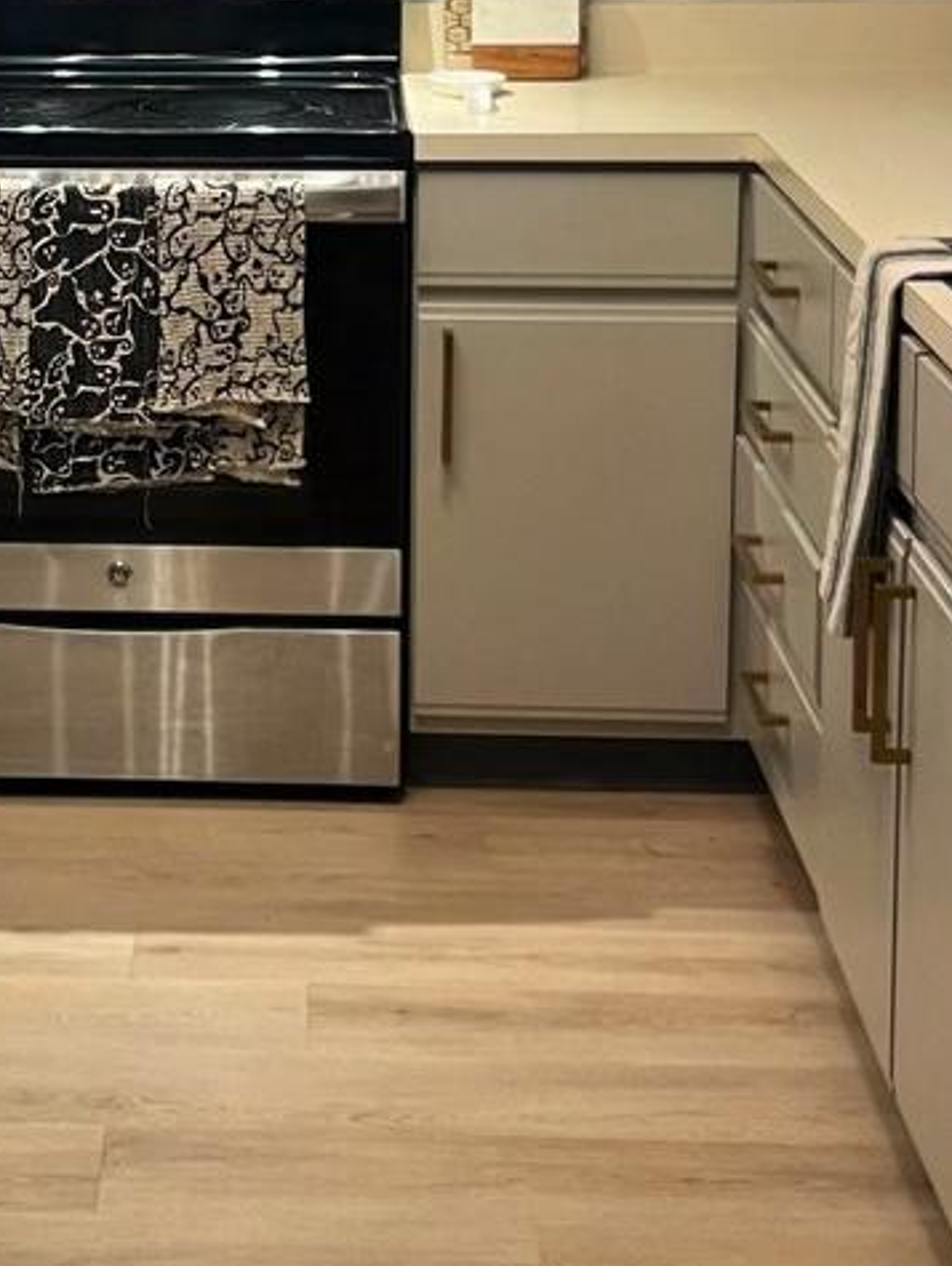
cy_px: 219
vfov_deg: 22.9
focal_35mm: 84
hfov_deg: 17.4
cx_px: 133
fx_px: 3076
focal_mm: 5.7
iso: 100
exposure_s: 1/60
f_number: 1.5
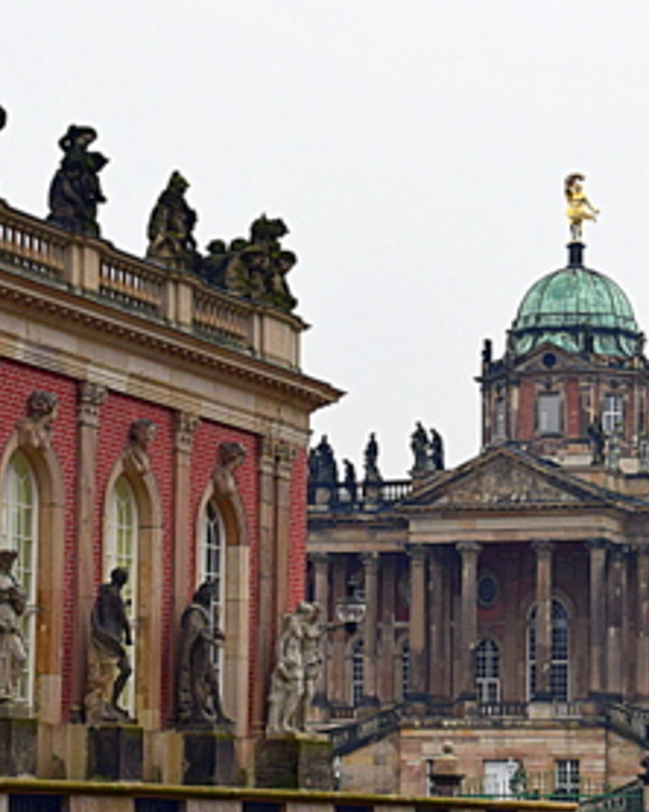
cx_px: 520
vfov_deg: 14.0
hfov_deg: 11.1
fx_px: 3317
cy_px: 482
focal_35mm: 138
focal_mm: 34
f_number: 8
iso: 400
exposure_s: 1/50
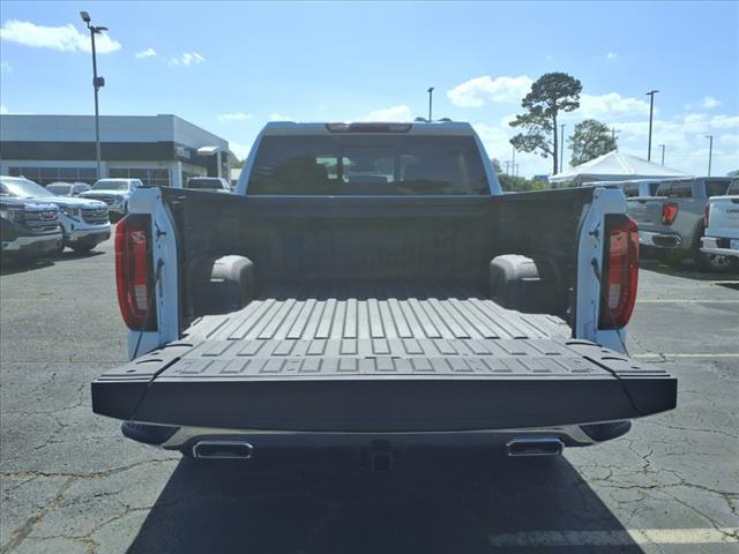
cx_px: 370
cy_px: 277
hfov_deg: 65.3
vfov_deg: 51.4
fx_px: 576
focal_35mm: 27
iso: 40
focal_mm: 3.58
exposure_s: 1/2500
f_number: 1.9
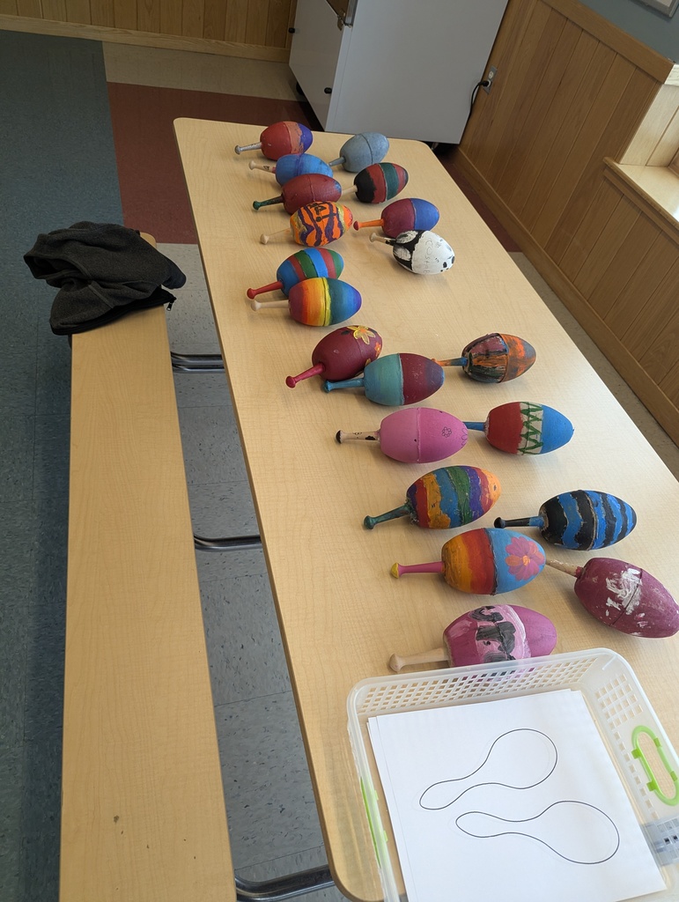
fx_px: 626
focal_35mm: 24
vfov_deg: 71.5
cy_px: 451
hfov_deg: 56.9
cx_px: 340
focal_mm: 6.81
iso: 162
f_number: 1.85
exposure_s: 1/305
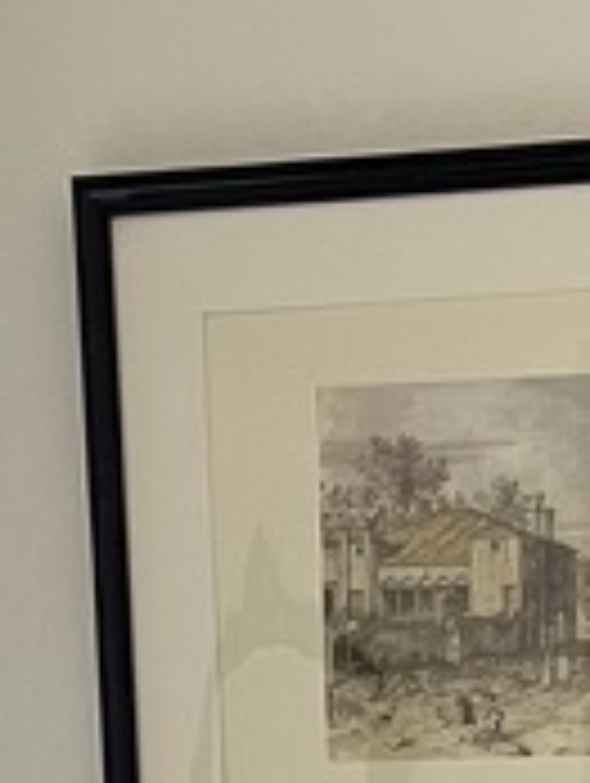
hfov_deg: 10.1
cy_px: 2088
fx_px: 3332
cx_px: 432
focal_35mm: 147
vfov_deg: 10.7
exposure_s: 1/50
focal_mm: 5.1
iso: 400
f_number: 1.6
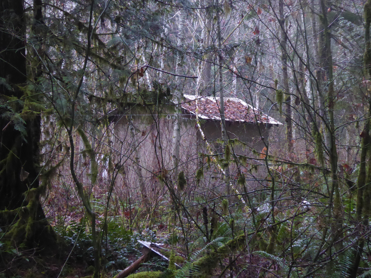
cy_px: 139
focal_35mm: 85
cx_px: 186
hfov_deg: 23.0
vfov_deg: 17.4
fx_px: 911
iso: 1000
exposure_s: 1/60
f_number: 4.7
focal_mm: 14.1
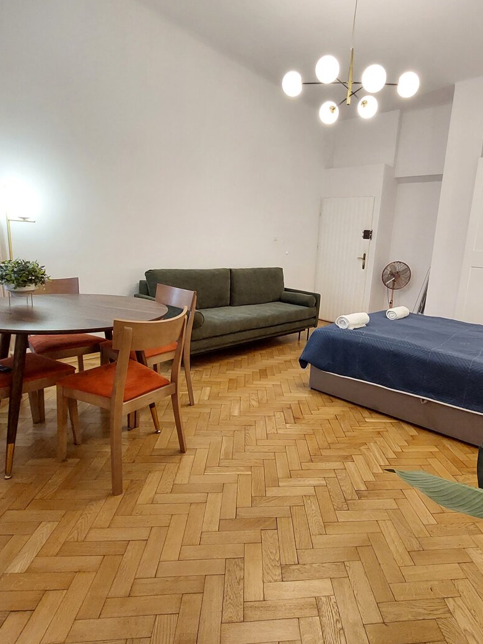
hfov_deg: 70.7
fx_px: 335
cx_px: 294
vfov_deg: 87.7
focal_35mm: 18
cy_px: 311
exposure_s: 1/25
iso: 320
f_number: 2.2
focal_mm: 1.74
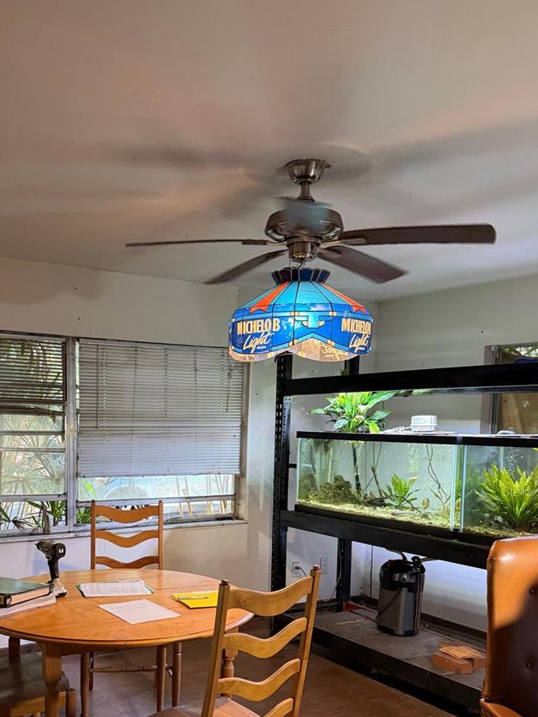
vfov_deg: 52.7
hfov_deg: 41.3
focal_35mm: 34
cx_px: 181
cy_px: 491
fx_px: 705
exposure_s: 1/60
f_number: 1.78
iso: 400
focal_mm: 6.76
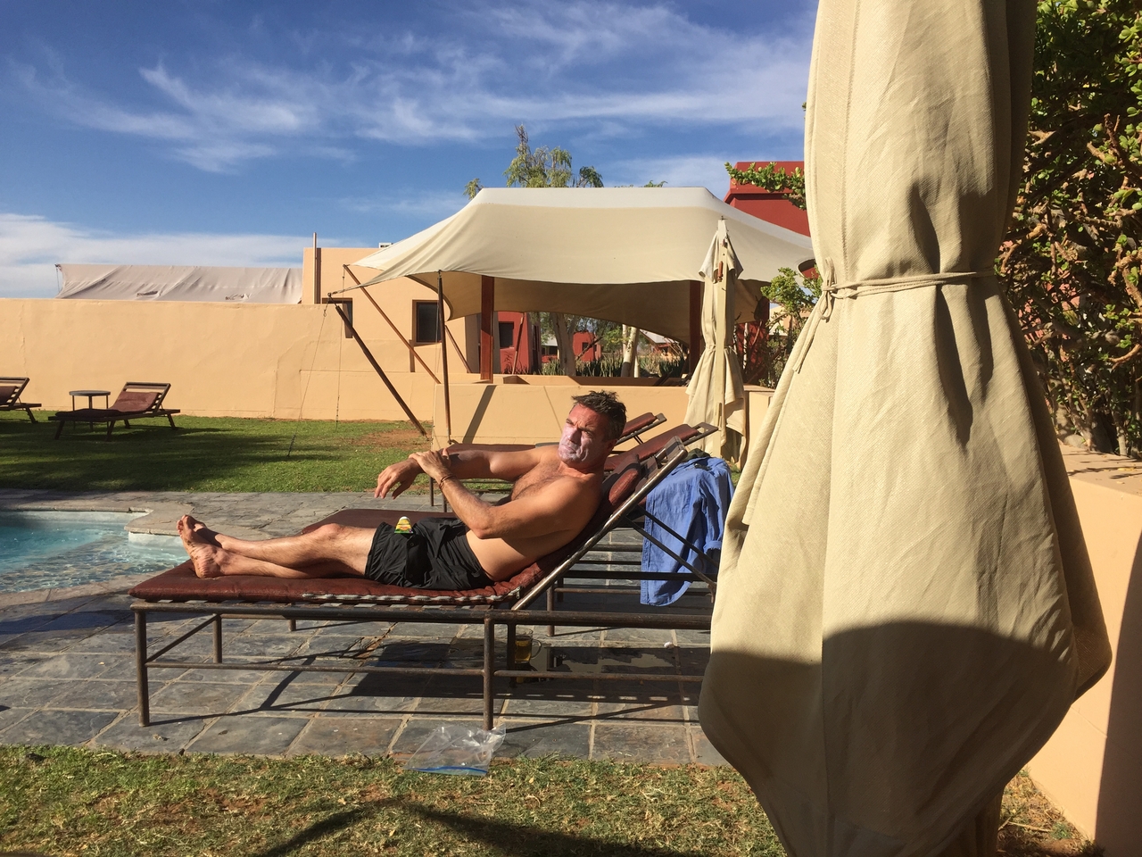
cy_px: 428
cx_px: 571
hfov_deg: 61.7
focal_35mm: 29
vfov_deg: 48.2
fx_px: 957
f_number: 2.2
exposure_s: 1/2475
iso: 32
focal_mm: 4.15
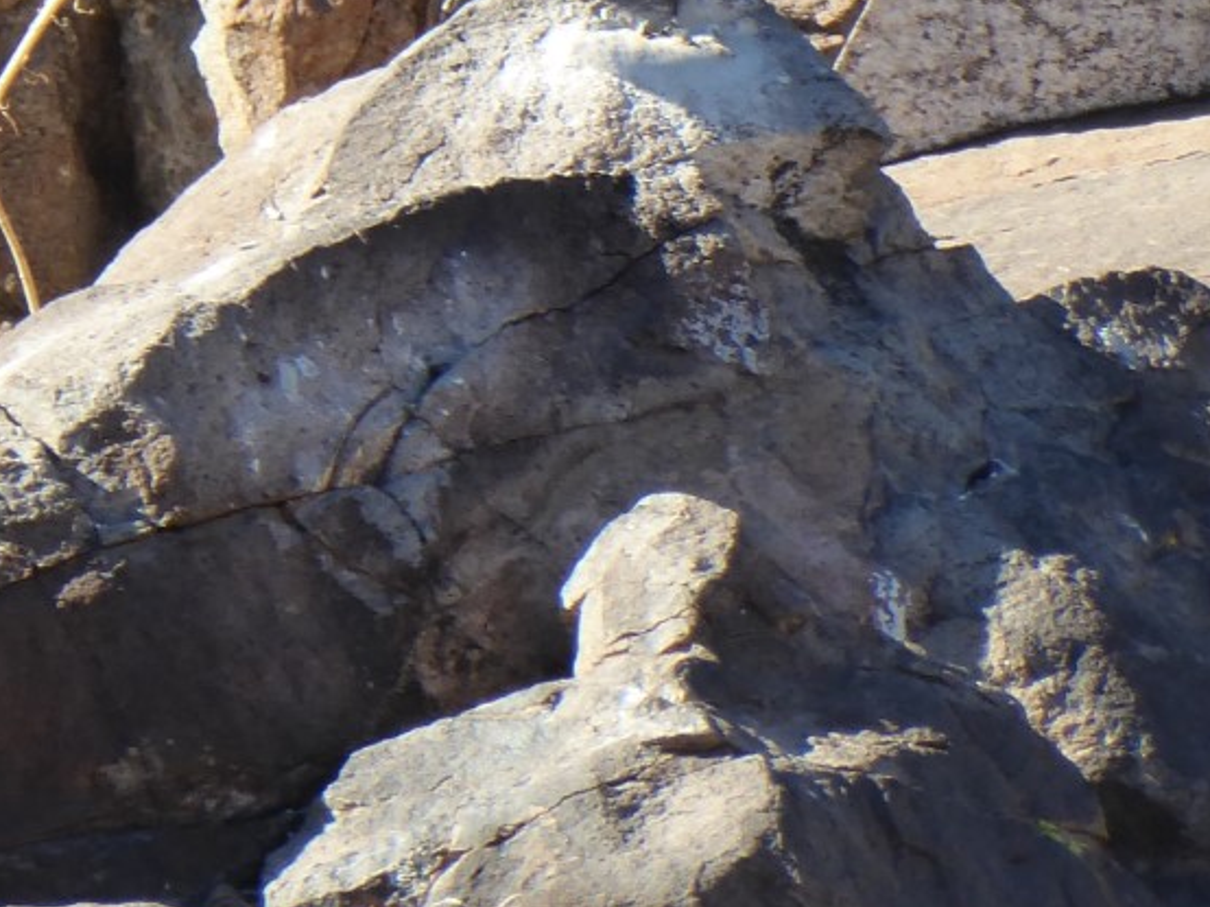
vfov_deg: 0.7
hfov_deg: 1.0
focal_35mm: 2080
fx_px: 72675
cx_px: 723
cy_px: 46
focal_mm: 129
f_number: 6.4
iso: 160
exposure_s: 1/125
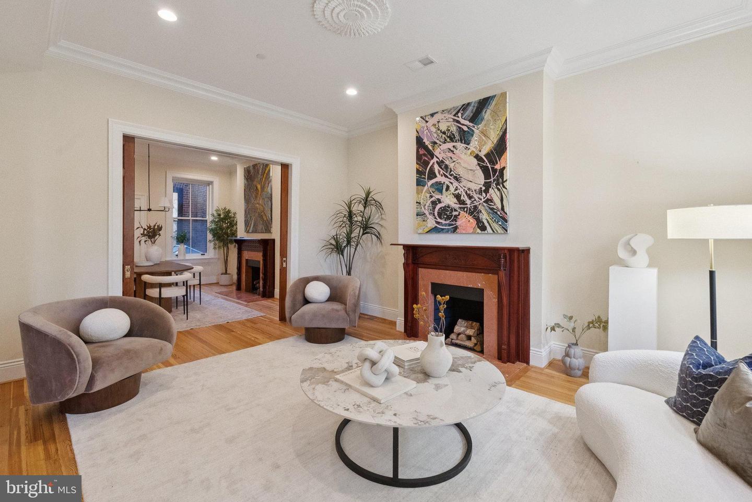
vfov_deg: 73.8
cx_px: 376
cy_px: 251
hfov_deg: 96.7
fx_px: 334
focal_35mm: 16
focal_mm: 16
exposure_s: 1/160
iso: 8000
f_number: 9
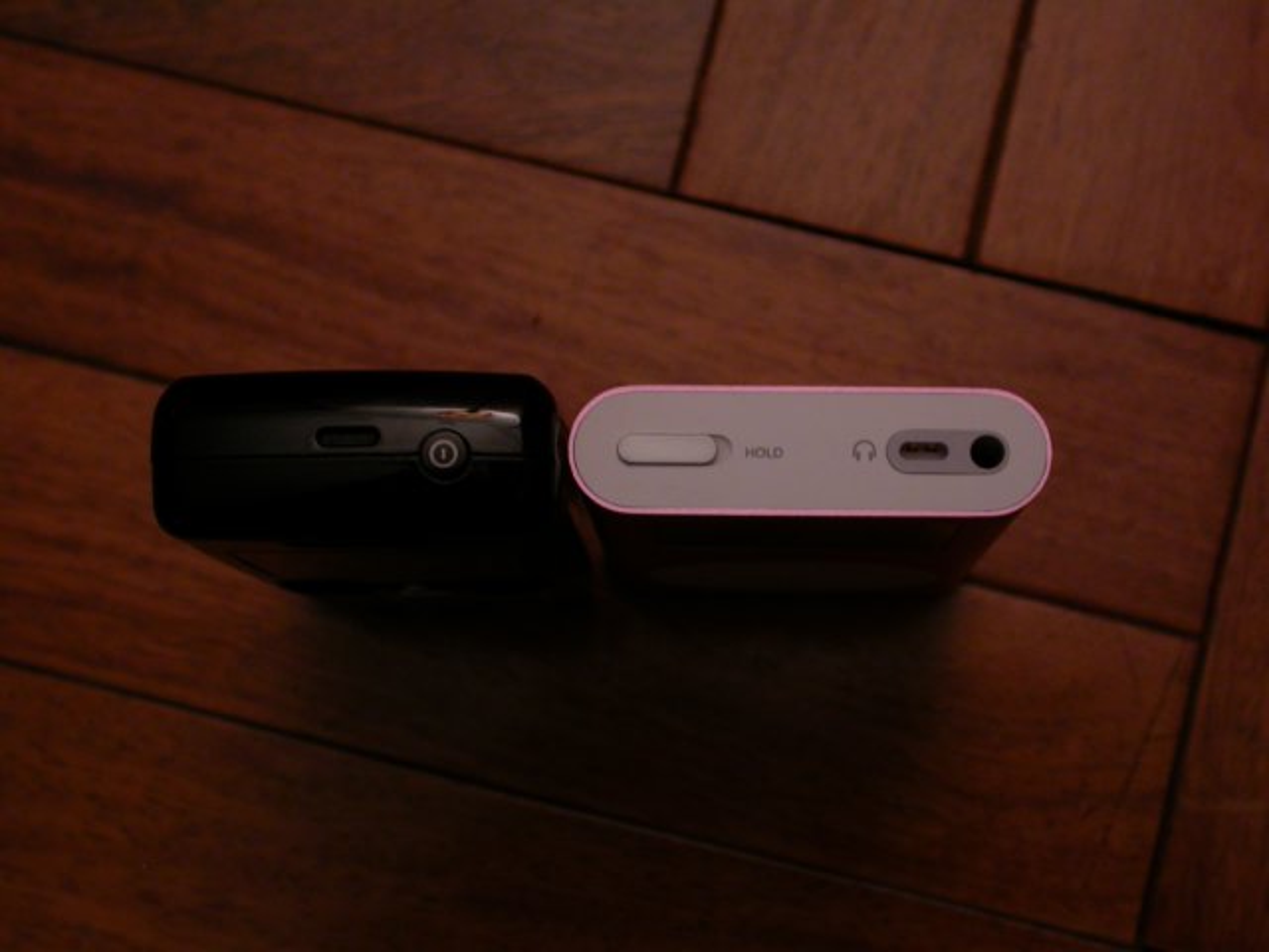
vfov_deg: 19.9
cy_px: 476
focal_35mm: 74
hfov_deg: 26.3
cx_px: 634
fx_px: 2713
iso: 100
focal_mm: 15.3
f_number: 3.4
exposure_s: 1/10.8
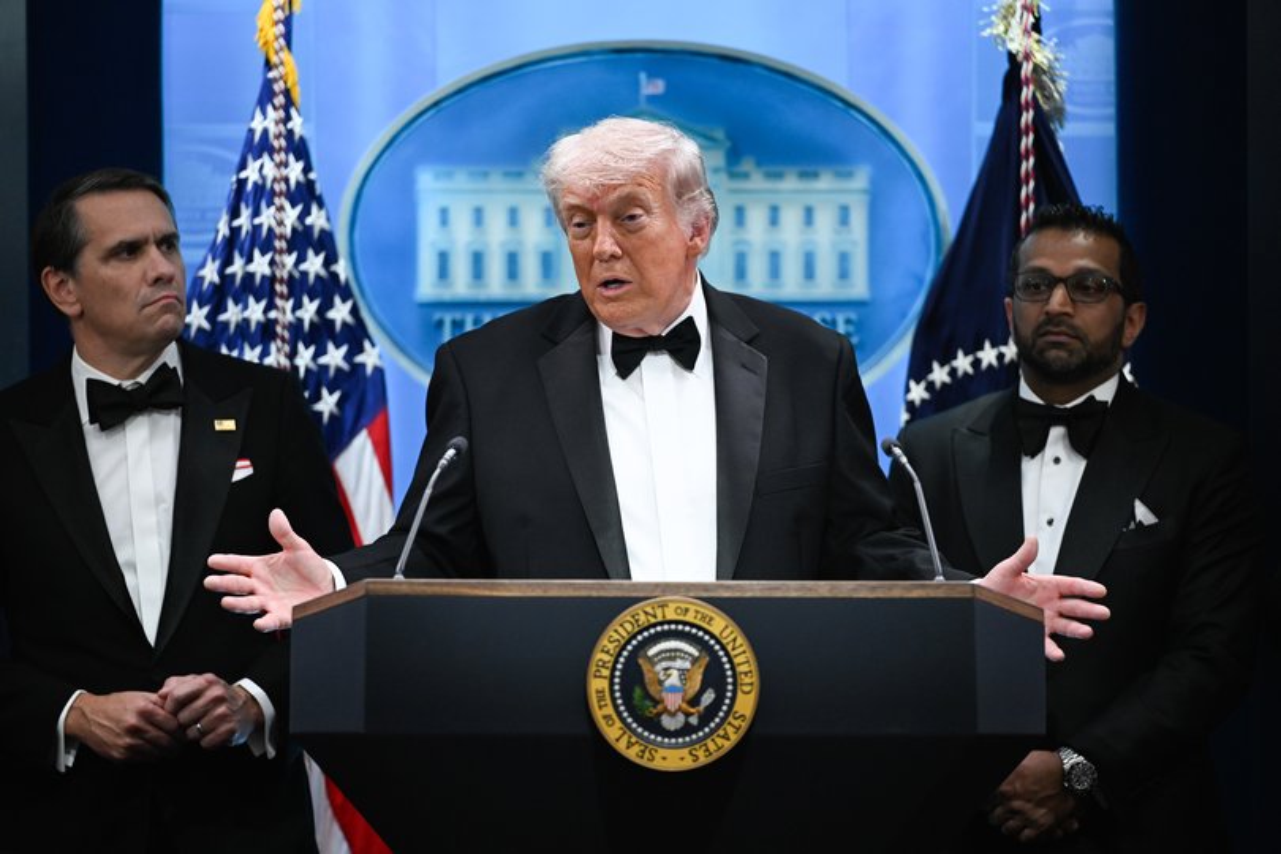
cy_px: 427
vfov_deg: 6.9
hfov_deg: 10.3
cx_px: 640
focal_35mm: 200
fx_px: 7116
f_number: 2.8
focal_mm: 200
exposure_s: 1/320
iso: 2000
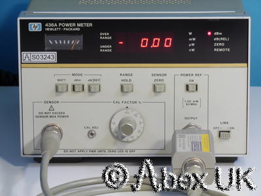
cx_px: 130
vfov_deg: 7.3
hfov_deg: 9.7
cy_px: 98
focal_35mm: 204
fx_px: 1538
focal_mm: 102
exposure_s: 1/2
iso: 400
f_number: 14
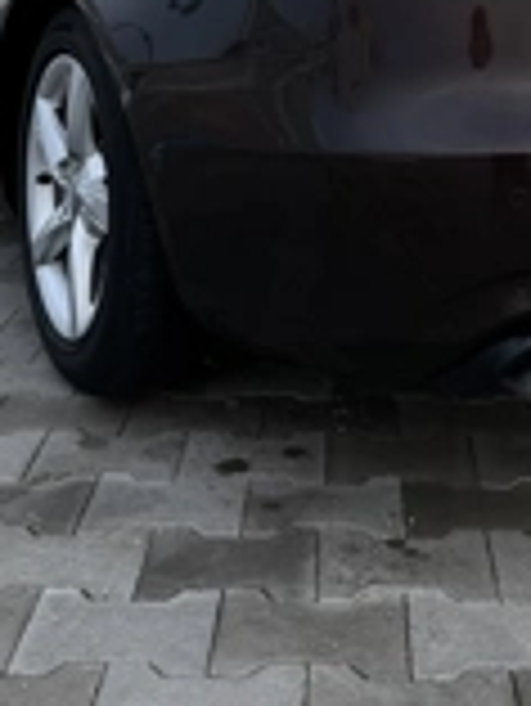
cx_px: 306
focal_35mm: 61
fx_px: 1246
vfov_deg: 29.6
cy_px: 4
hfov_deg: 24.0
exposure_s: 1/146
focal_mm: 6.76
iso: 64
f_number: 1.78
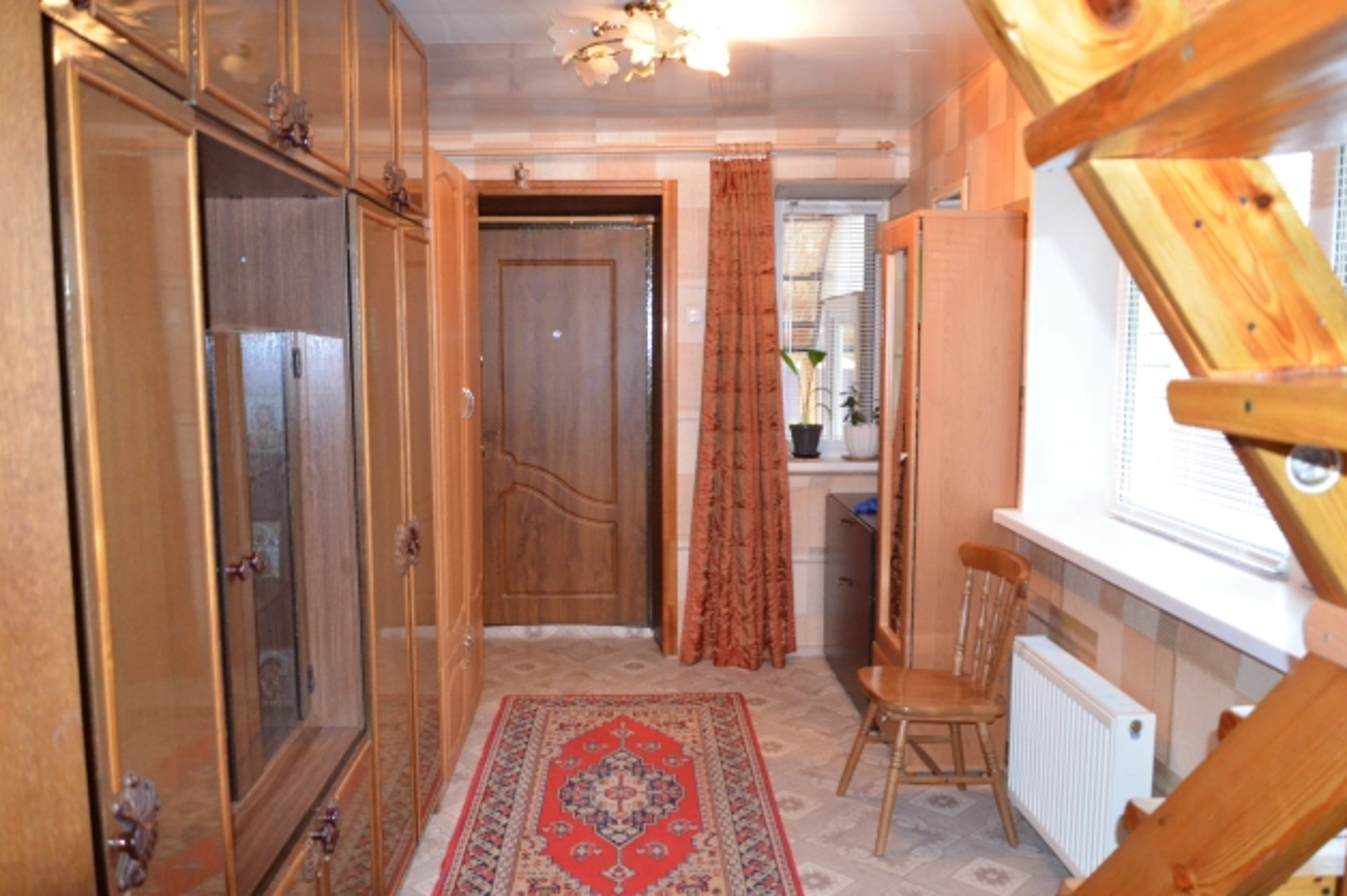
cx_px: 650
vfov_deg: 46.3
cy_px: 461
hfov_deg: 65.5
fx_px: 1047
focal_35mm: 28
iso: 2800
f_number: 3.5
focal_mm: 18
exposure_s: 1/60
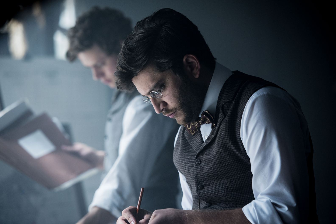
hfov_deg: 13.2
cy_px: 112
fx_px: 1447
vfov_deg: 8.9
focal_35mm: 155
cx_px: 168
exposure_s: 1/400
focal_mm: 155
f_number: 3.2
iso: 800
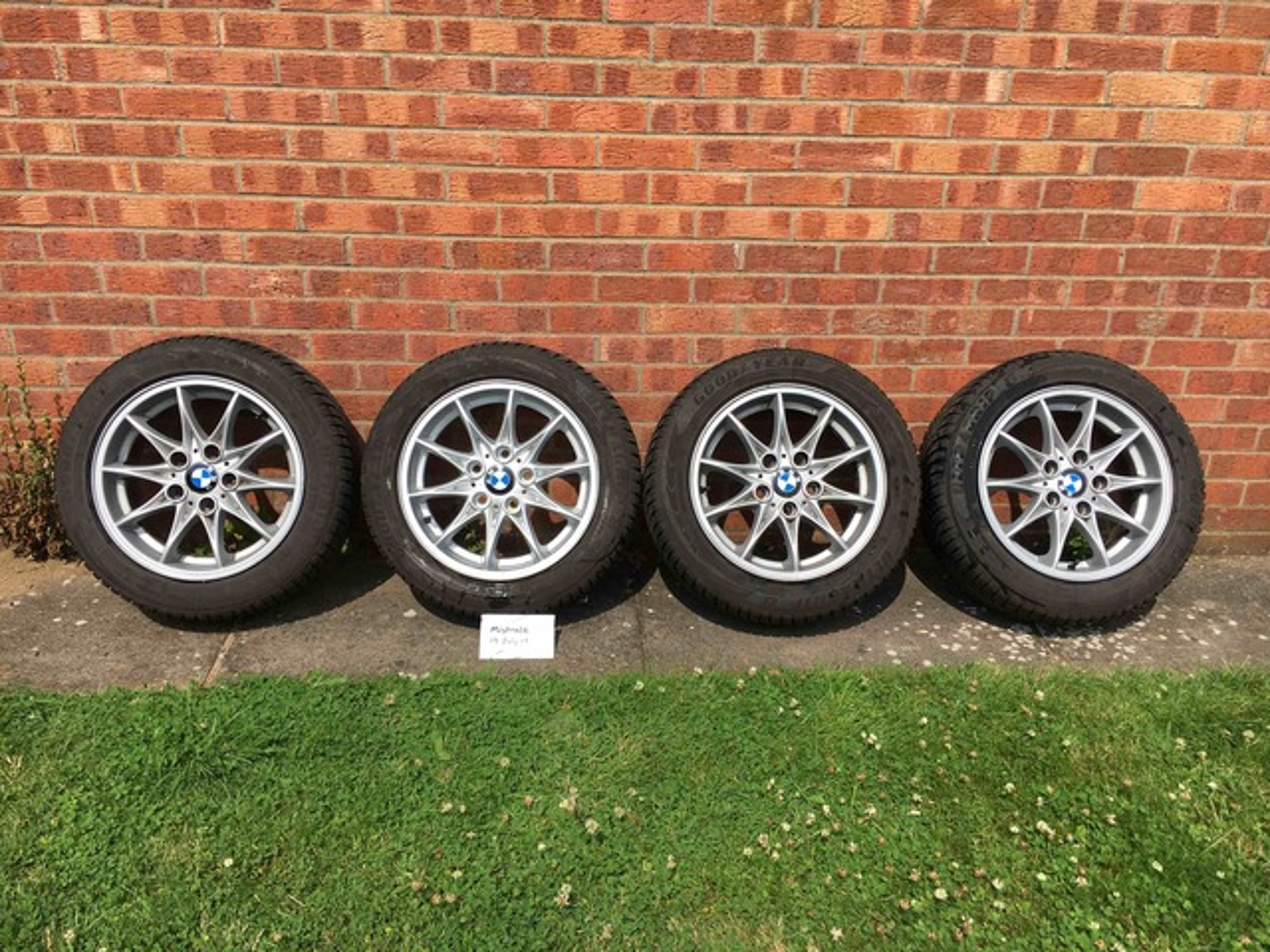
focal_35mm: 29
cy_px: 476
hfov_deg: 61.7
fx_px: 1064
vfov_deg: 48.2
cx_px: 635
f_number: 2.2
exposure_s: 1/1832
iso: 25
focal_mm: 4.15
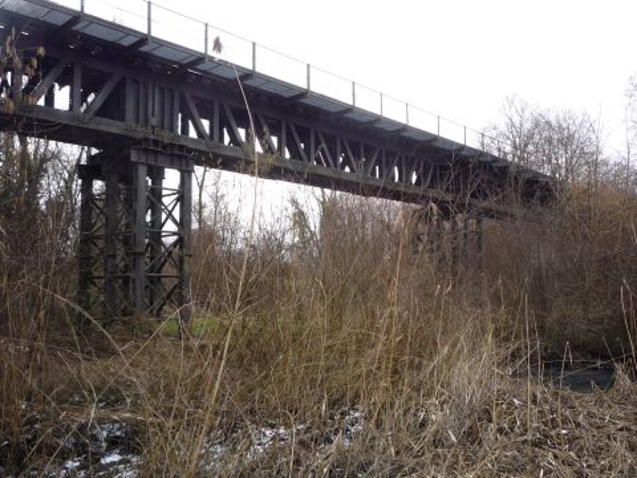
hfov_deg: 56.8
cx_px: 318
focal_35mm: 32
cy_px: 239
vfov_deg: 44.2
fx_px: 589
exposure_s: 1/200
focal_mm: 5.2
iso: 100
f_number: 4
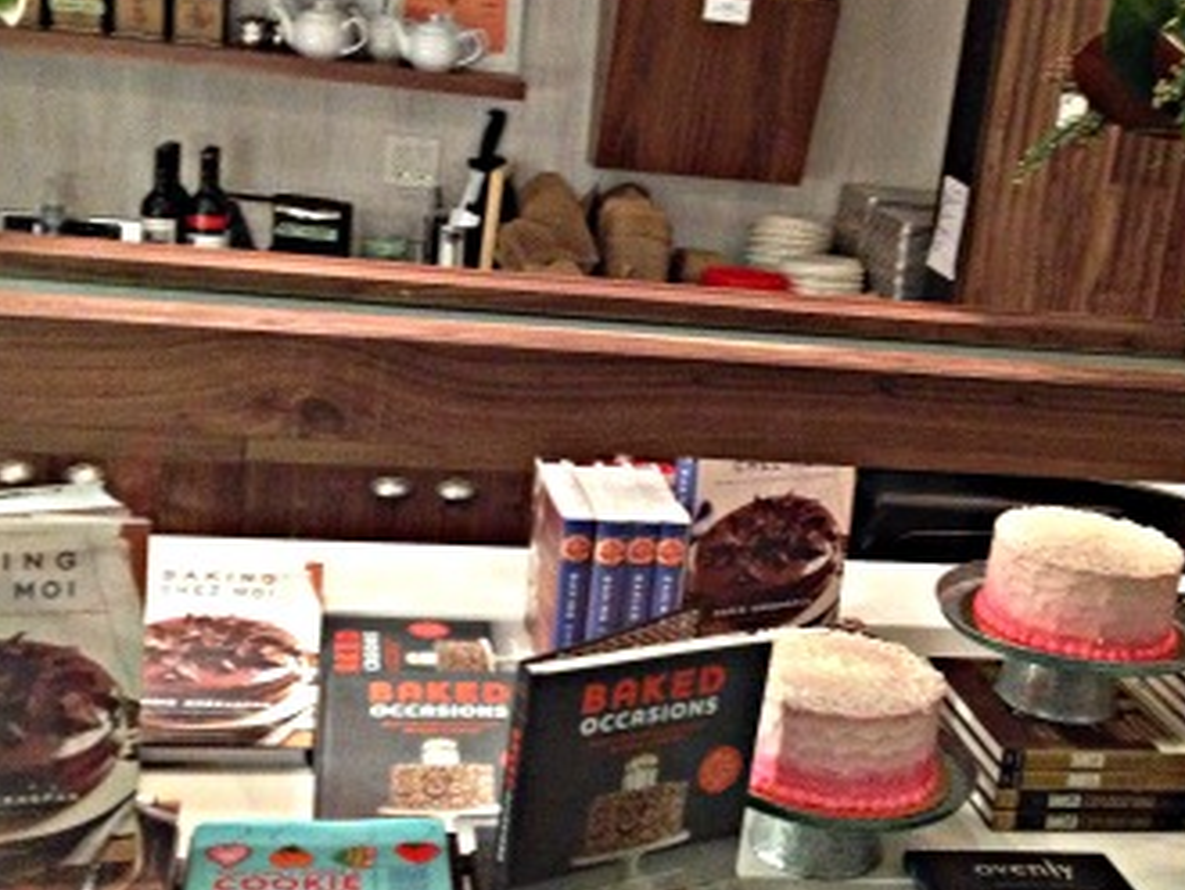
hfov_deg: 36.0
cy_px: 443
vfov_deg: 27.6
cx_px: 700
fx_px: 1816
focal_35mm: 53
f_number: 2.4
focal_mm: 4.28
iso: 400
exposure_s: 1/15
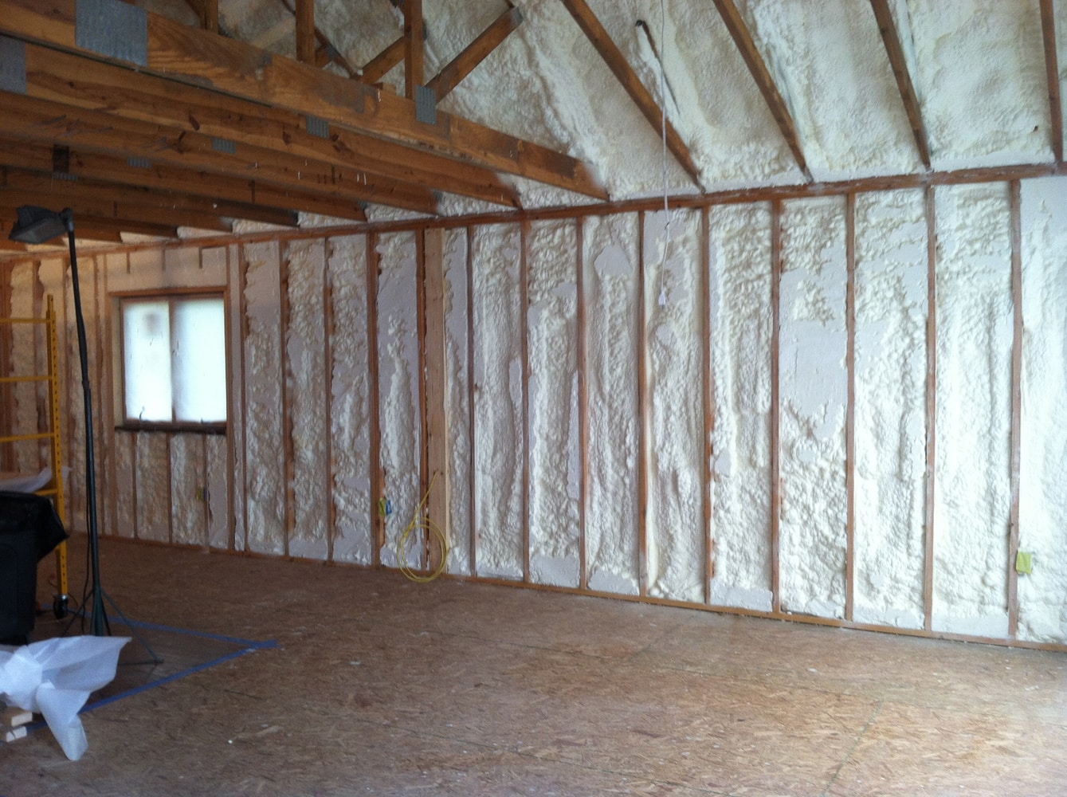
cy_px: 398
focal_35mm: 35
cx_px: 534
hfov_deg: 52.7
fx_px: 1077
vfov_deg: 40.6
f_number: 2.8
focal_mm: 3.85
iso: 80
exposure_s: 1/24
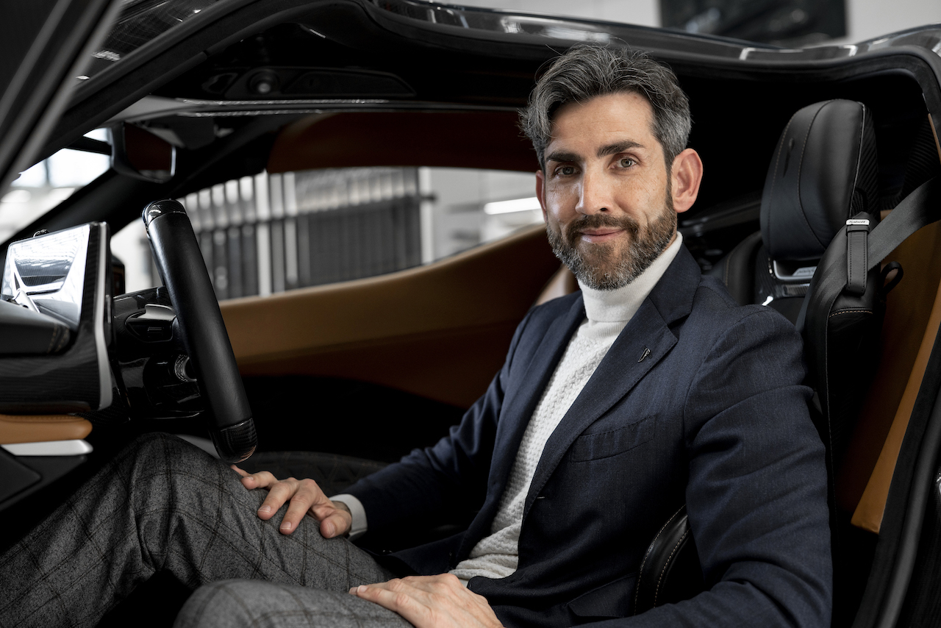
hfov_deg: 39.6
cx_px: 470
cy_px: 314
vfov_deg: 27.0
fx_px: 1307
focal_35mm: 50
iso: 500
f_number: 2.8
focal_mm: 50
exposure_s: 1/160
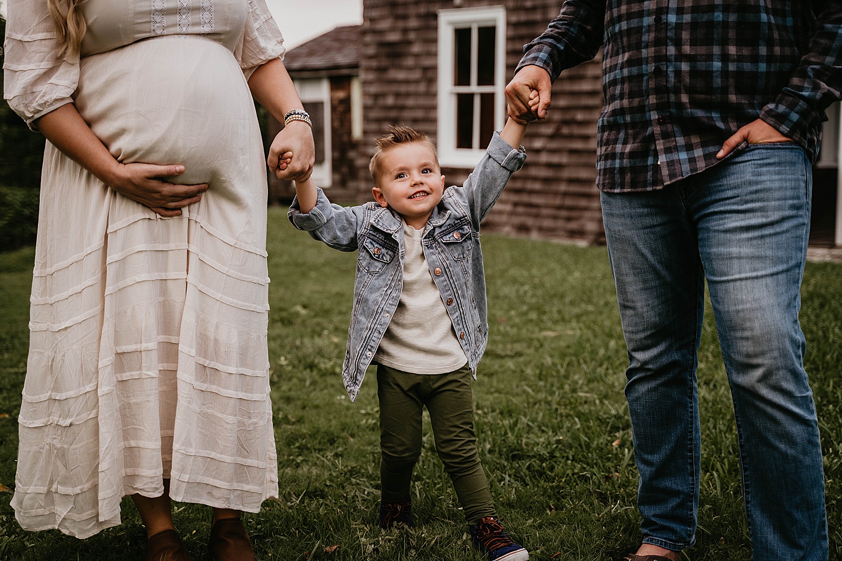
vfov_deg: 26.5
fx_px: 1193
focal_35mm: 51
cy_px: 280
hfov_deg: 38.9
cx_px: 421
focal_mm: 51
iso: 160
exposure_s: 1/250
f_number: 2.8
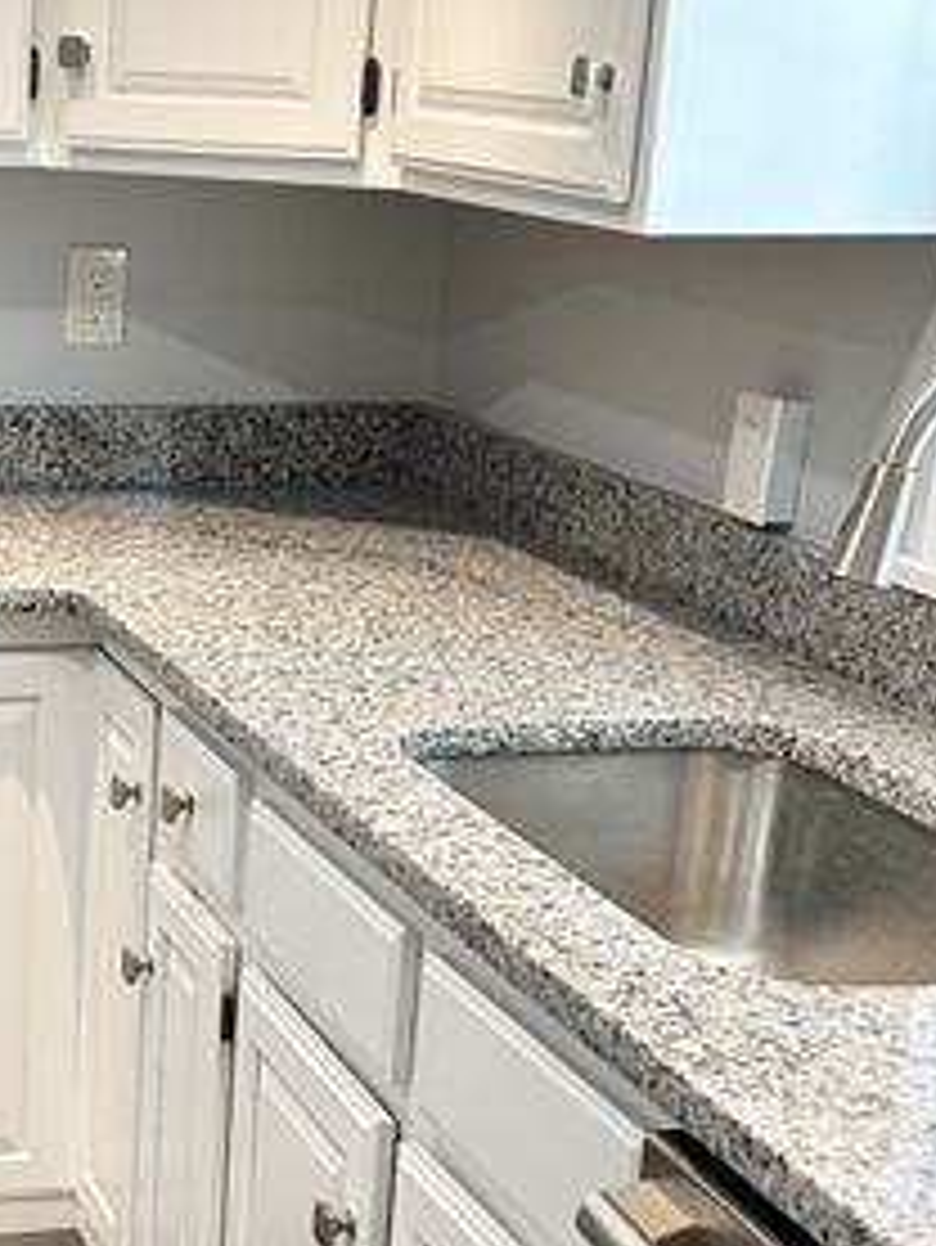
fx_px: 2594
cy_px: 963
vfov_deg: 26.6
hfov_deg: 19.7
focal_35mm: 72
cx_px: -50
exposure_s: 1/120
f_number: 1.5
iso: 100
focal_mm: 5.7
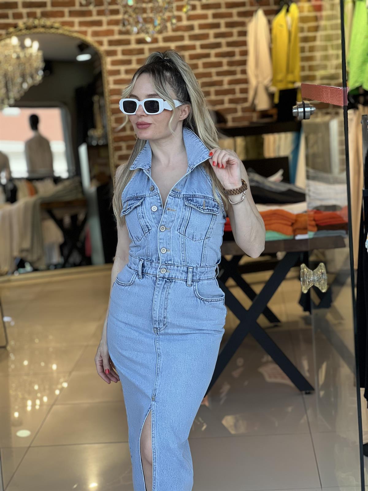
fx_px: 1091
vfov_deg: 25.3
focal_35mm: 77
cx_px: 184
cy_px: 246
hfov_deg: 19.1
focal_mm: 9
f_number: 2.8
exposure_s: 1/100
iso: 50
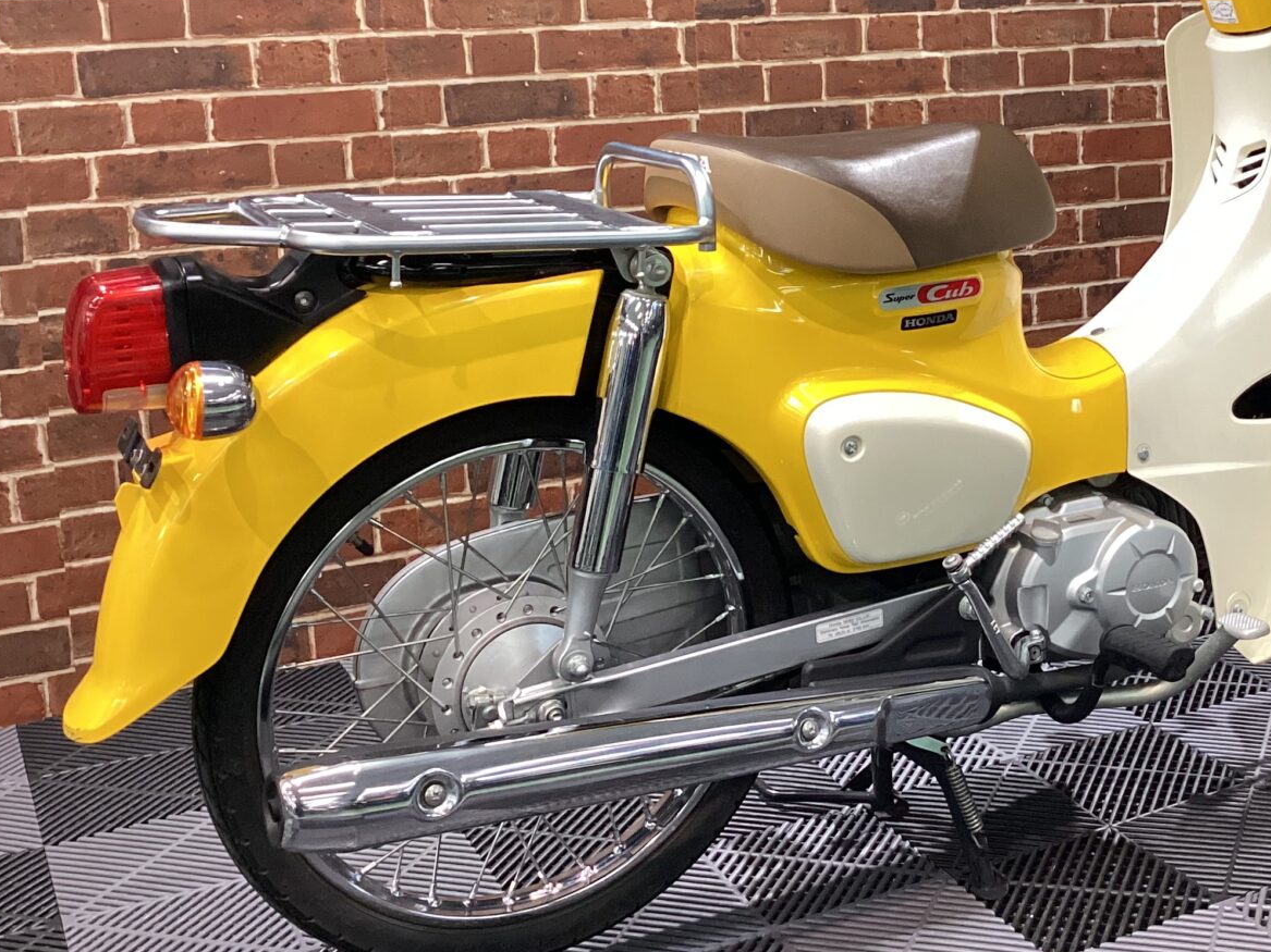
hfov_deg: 36.6
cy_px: 299
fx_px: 1872
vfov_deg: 28.3
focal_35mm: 51
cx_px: 948
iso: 250
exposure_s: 1/50
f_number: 2.4
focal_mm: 3.3
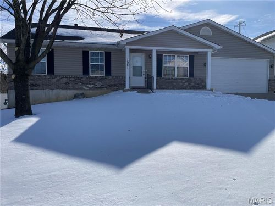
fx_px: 207
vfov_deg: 53.1
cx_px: 138
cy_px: 103
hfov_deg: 67.3
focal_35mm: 26
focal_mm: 4.2
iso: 32
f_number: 1.6
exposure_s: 1/8403
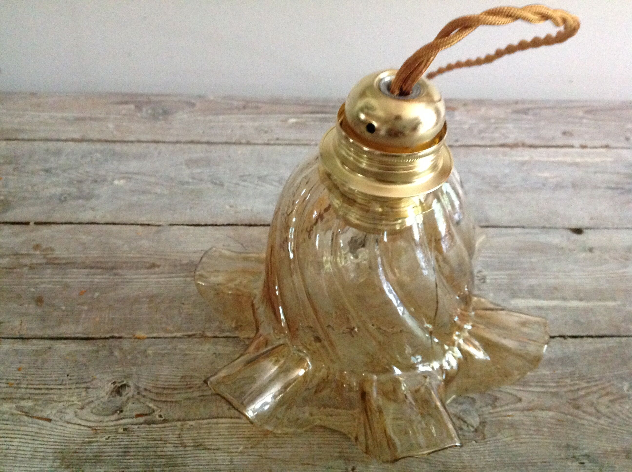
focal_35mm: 35
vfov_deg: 40.6
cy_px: 236
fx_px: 638
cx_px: 316
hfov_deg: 52.7
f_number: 2.4
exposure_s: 1/15
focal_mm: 4.28
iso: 640
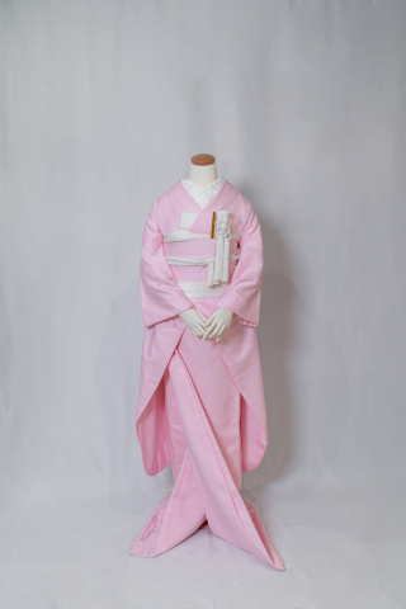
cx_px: 203
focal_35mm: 36
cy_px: 304
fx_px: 609
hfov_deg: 36.9
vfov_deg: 53.1
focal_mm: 36
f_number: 5
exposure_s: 1/80
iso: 320
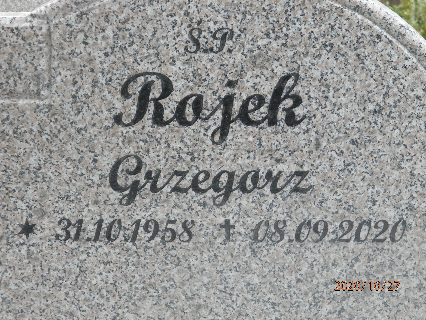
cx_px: 213
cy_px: 160
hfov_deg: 14.9
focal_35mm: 132
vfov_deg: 11.2
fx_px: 1624
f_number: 4.7
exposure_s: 1/40
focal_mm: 23.6
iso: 200
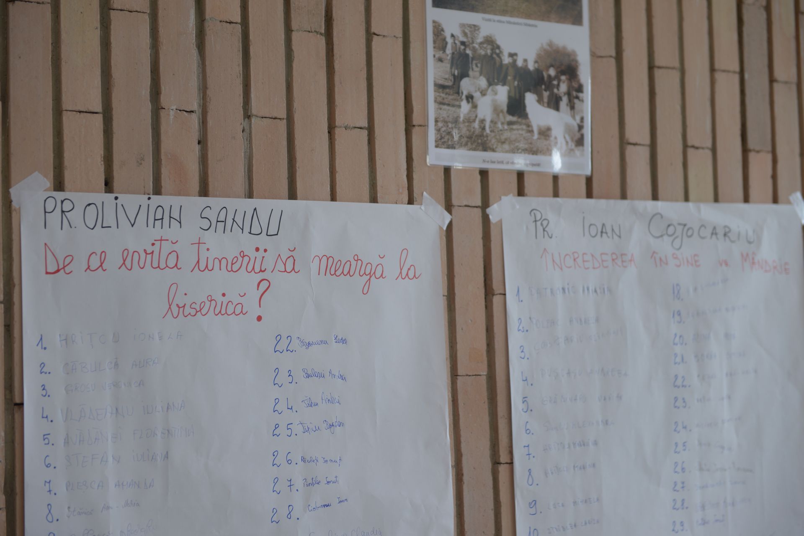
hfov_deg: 30.5
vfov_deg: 20.6
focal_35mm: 66
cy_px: 268
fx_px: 1474
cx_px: 402
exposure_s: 1/80
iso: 280
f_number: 2.8
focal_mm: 66
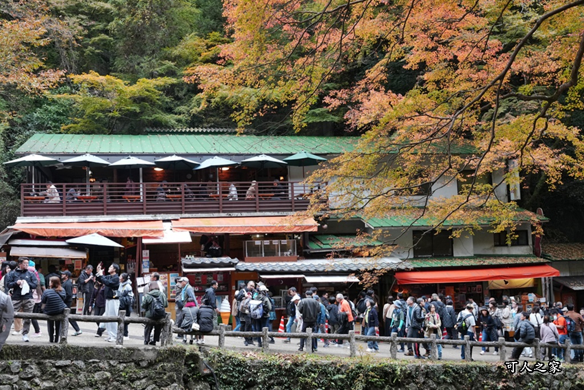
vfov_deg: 34.8
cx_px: 292
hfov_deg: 50.3
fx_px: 621
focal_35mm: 38
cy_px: 195
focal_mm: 38.3
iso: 2500
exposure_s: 1/320
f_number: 8
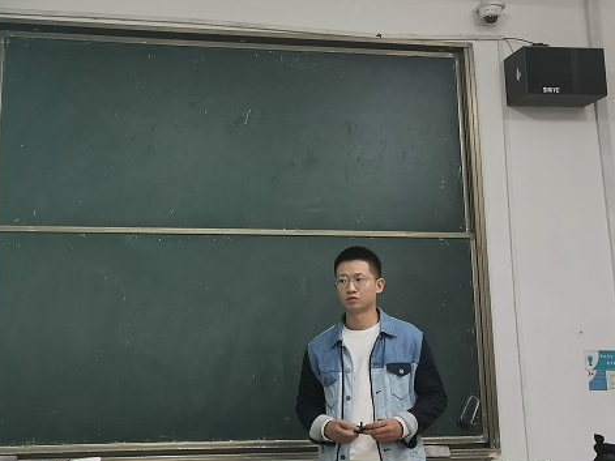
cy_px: 188
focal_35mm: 51
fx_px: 906
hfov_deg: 37.4
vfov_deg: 28.5
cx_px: 256
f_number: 1.8
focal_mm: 5.58
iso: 250
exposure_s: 1/50
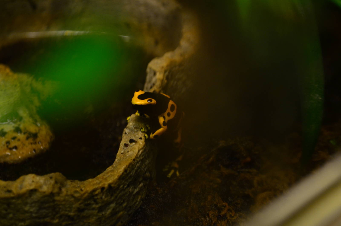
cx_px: 170
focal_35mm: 82
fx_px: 780
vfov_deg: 16.5
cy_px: 113
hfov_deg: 24.7
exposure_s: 1/30
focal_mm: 55
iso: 800
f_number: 5.6
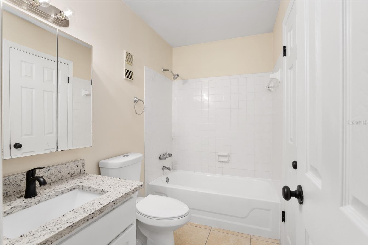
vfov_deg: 73.7
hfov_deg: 96.7
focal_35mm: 16
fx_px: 164
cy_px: 122
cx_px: 184
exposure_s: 1/13
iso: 320
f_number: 7.1
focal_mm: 16
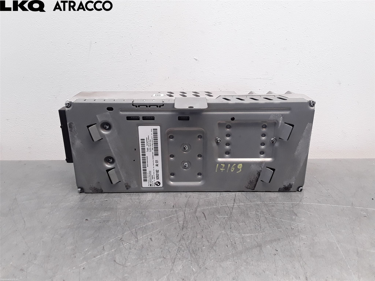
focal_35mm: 28
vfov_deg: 49.7
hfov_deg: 63.4
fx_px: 303
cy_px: 140
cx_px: 188
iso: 100
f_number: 1.9
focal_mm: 2.91
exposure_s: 1/112
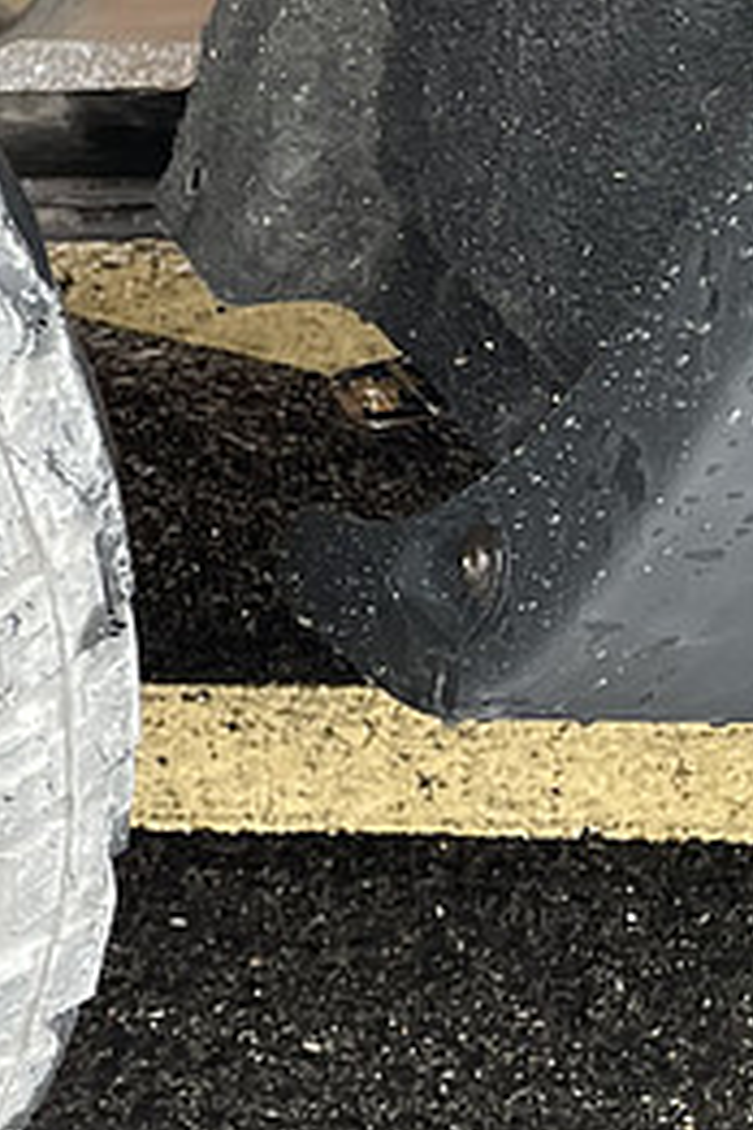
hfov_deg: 10.3
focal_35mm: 102
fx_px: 3200
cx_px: -1402
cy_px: 619
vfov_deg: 20.0
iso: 80
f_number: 1.6
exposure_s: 1/121
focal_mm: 5.1
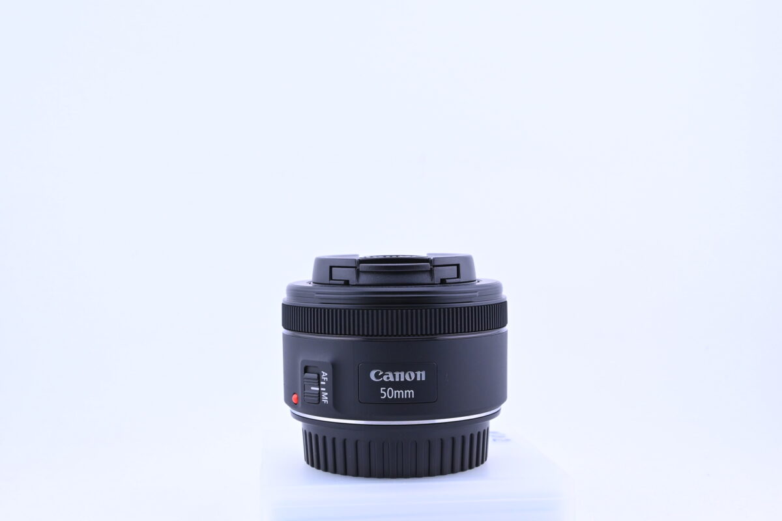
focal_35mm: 51
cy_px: 260
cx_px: 391
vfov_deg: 26.5
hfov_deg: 38.9
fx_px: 1108
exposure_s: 1/160
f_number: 11
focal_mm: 34
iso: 640
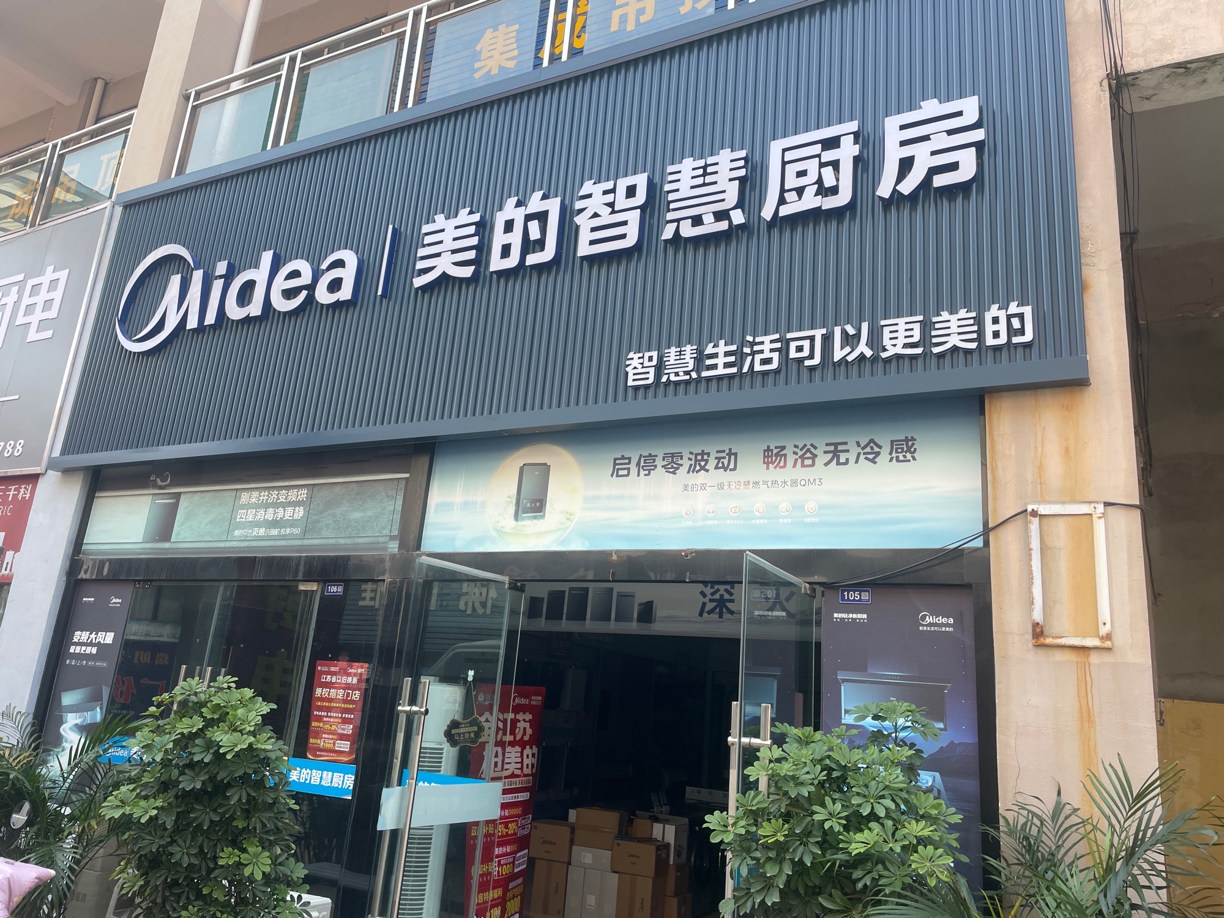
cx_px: 612
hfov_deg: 67.3
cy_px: 459
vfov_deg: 53.1
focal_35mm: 26
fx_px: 919
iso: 32
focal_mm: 4.2
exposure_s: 1/532
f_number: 1.6
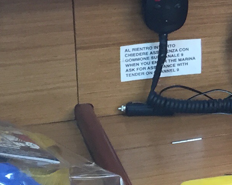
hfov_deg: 11.1
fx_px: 1043
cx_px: 510
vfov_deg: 10.1
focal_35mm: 152
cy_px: 0
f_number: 2.2
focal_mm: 4.15
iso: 50
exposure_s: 1/33
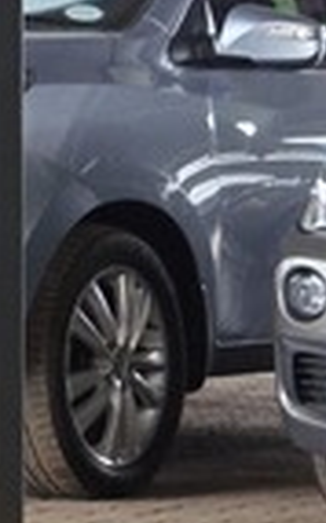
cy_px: 611
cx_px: 1619
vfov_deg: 11.8
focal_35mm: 175
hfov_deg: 5.6
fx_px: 2495
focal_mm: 6.25
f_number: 1.7
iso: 50
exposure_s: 1/180
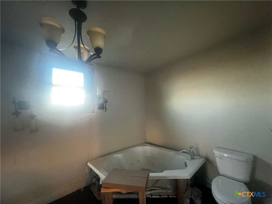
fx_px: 102
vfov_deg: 89.9
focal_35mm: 13
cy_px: 102
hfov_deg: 106.2
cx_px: 136
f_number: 1.8
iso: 800
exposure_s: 1/40
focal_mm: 1.57
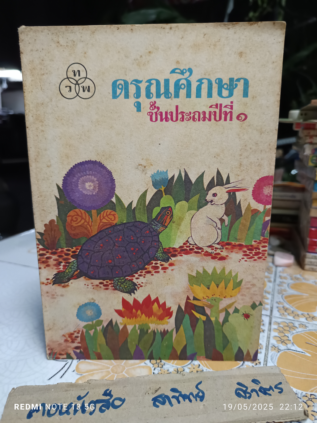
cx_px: 158
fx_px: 293
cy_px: 212
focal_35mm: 24
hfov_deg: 56.8
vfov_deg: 71.6
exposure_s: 1/25
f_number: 1.7
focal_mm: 5.31
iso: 1334
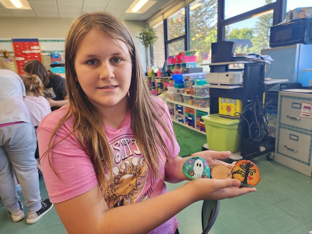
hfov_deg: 73.9
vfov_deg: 58.9
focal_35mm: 23
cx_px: 156
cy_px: 117
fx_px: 207
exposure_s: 1/180
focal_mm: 6.4
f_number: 1.8
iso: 200
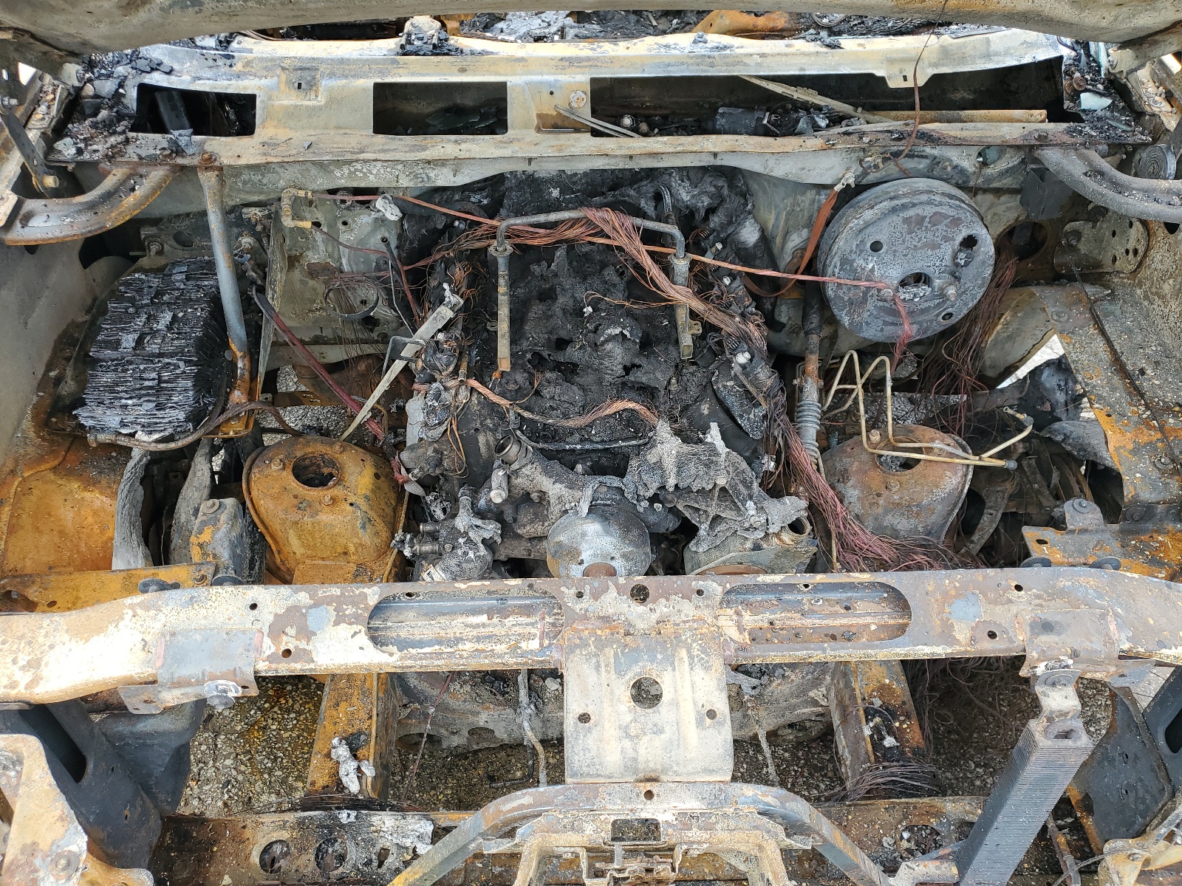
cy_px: 443
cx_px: 591
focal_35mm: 26
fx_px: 888
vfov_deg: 53.1
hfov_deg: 67.3
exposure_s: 1/303
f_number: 1.5
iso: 50
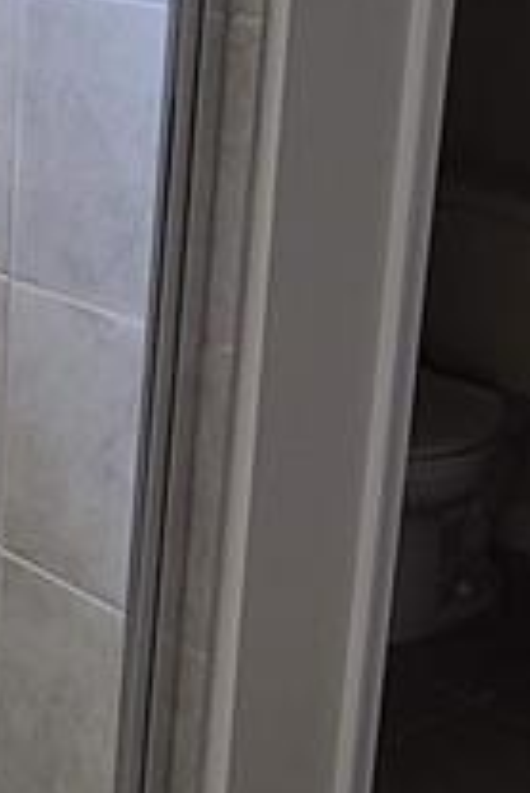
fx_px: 1720
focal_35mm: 78
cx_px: -107
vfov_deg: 25.8
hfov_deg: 16.8
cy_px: 252
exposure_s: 1/59
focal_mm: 2.2
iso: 100
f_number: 2.2
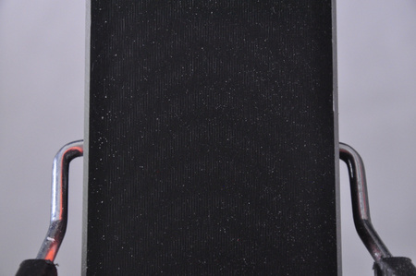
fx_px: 1818
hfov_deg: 13.1
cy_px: 138
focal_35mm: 158
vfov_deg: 8.7
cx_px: 208
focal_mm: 105
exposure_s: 1/125
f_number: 9.5
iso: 3200
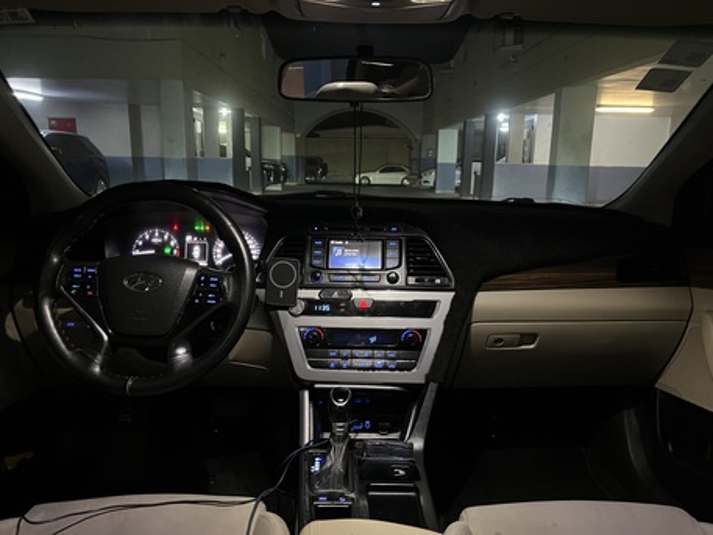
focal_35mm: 26
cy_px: 268
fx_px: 536
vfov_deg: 53.1
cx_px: 356
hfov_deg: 67.3
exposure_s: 1/29
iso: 800
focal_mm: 5.7
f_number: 1.5
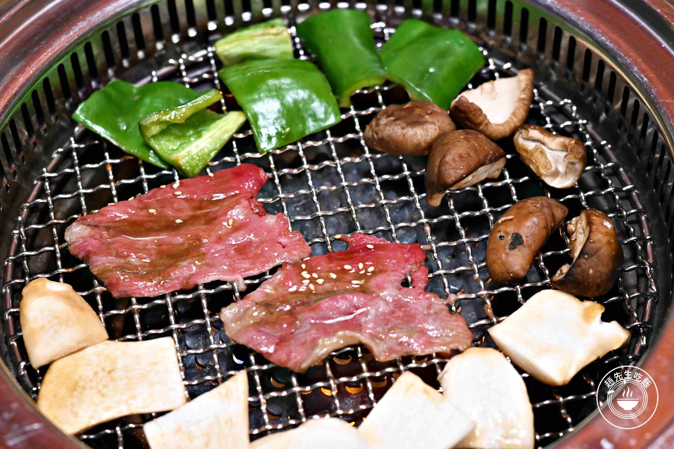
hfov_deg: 27.0
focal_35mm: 75
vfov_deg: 18.2
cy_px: 224
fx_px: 1404
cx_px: 337
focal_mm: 50
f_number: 3.2
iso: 2800
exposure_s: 1/160
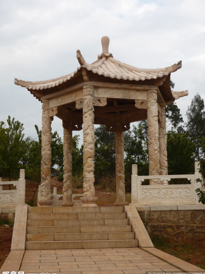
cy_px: 136
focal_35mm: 49
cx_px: 105
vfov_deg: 38.9
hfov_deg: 29.7
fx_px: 387
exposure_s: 1/250
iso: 100
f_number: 3.1
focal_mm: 7.8
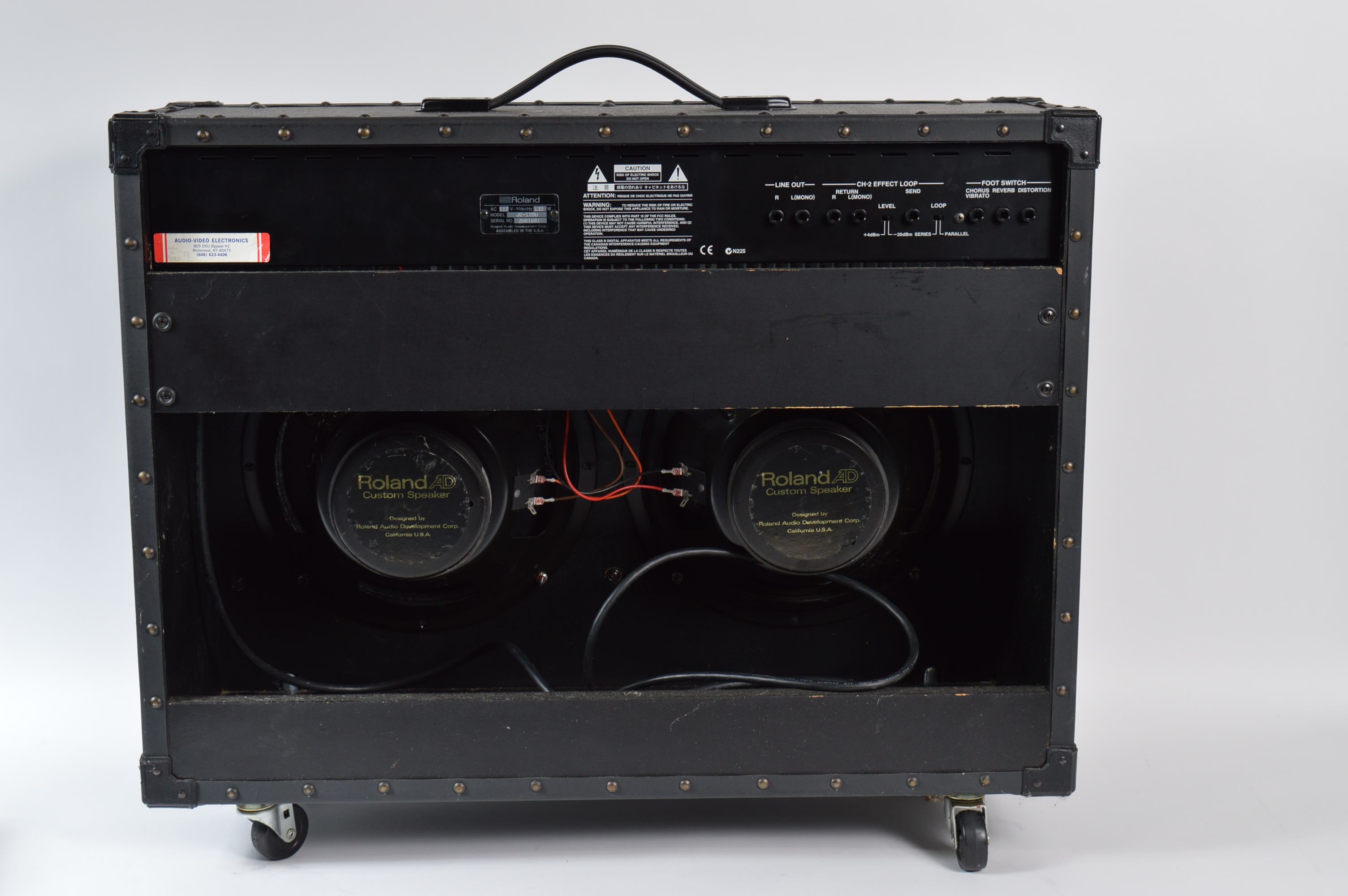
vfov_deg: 23.7
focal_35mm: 57
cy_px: 448
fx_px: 2132
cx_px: 674
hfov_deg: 35.1
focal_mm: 38
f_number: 9
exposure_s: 1/80
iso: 200
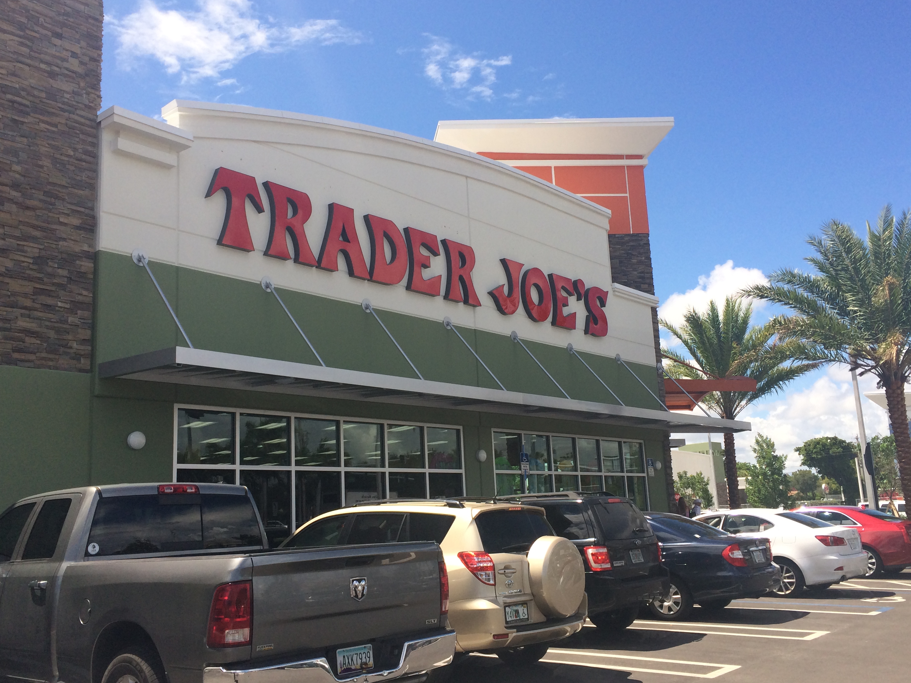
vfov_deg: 39.6
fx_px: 947
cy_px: 320
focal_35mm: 36
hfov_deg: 51.4
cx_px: 450
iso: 40
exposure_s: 1/1709
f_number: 2.2
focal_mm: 4.12
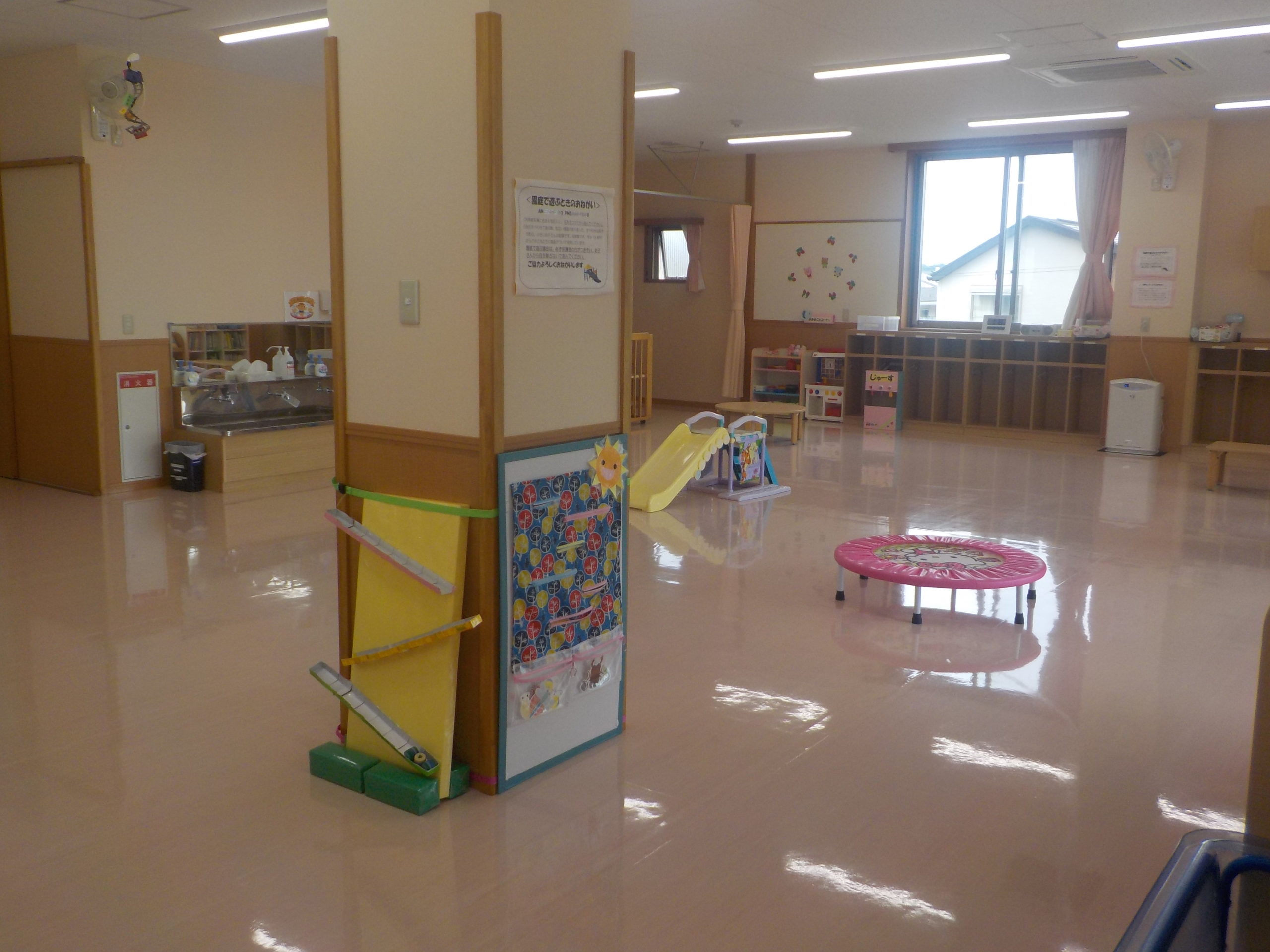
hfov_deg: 60.0
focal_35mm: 30
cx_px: 635
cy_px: 476
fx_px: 1101
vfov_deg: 46.8
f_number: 3.3
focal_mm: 4.1
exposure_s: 1/200
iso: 125
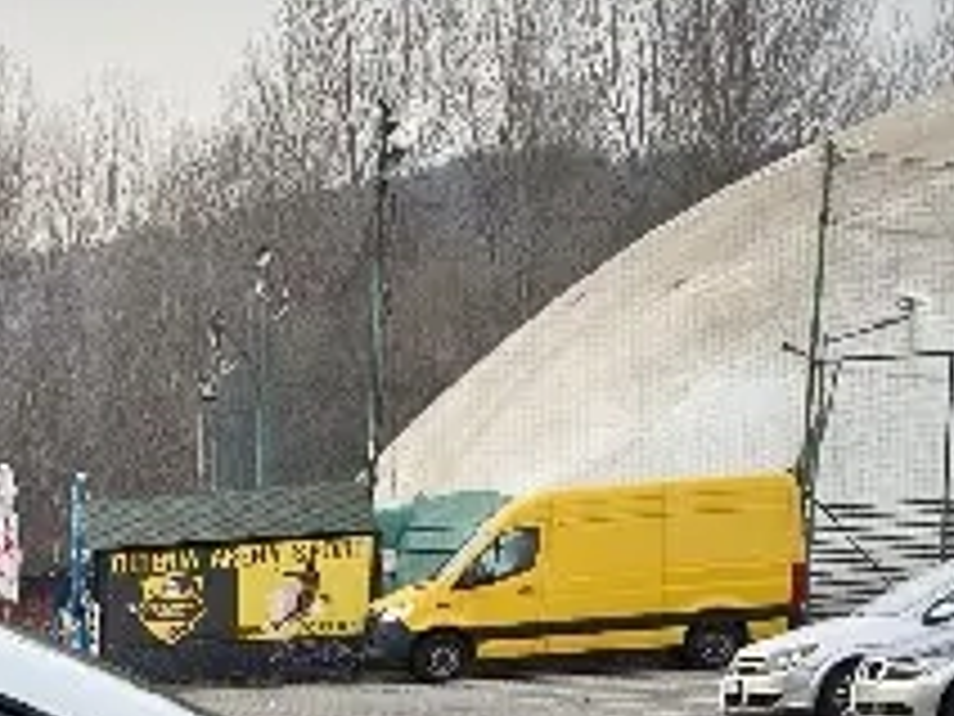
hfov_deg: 15.8
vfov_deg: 11.7
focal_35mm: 113
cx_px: -526
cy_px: 1446
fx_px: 3114
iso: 100
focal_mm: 5.56
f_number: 1.8
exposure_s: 1/278
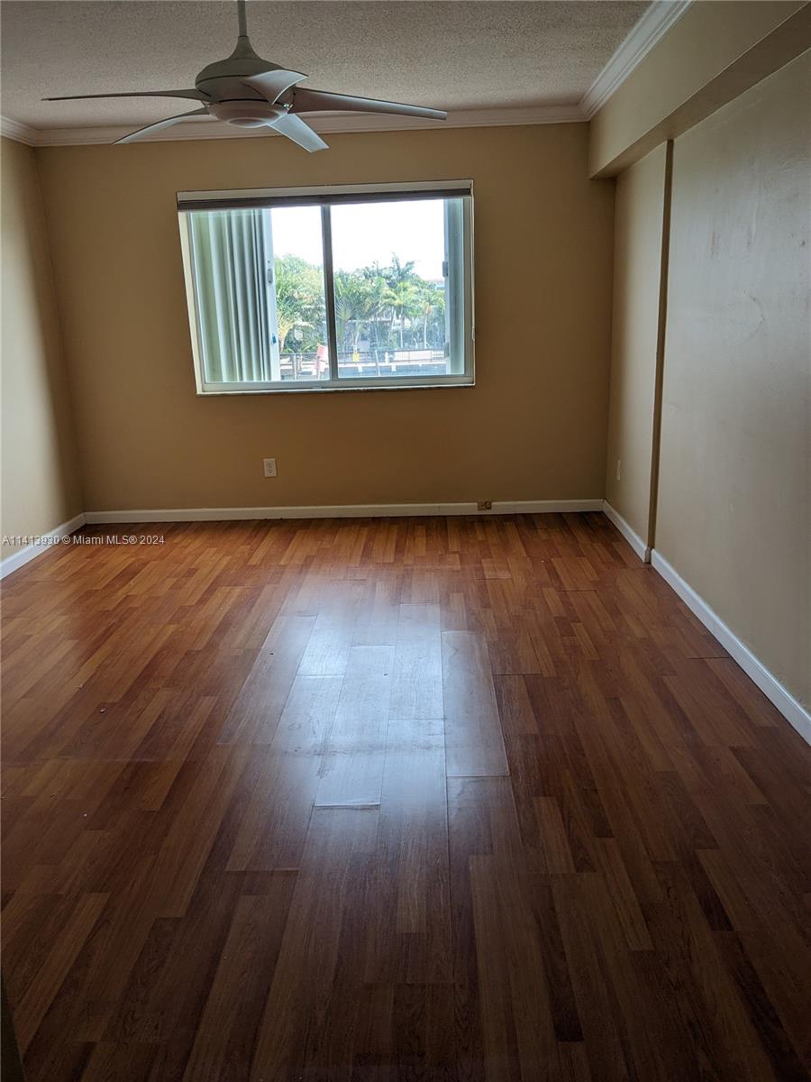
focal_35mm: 27
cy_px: 541
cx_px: 406
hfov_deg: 51.4
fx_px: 843
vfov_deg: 65.3
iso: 55
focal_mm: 4.38
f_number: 1.73
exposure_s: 1/312
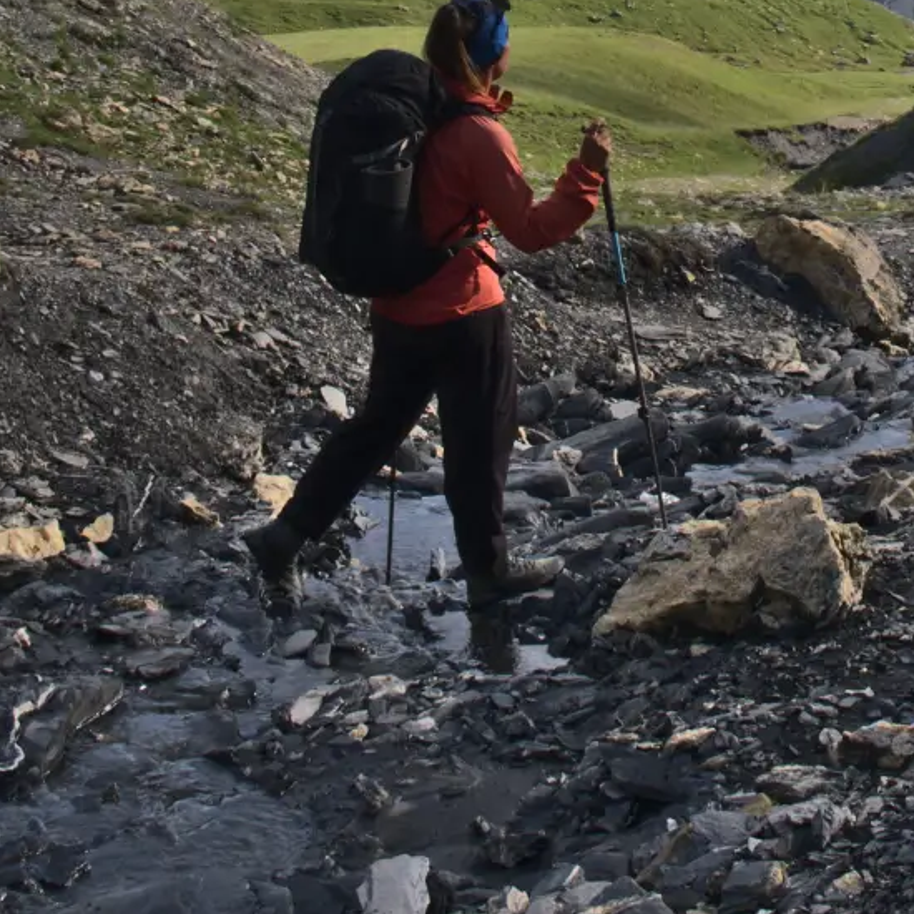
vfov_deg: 20.6
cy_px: -101
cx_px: 777
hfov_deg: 21.3
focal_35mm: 80
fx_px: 2390
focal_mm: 18
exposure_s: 1/30
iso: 160
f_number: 18
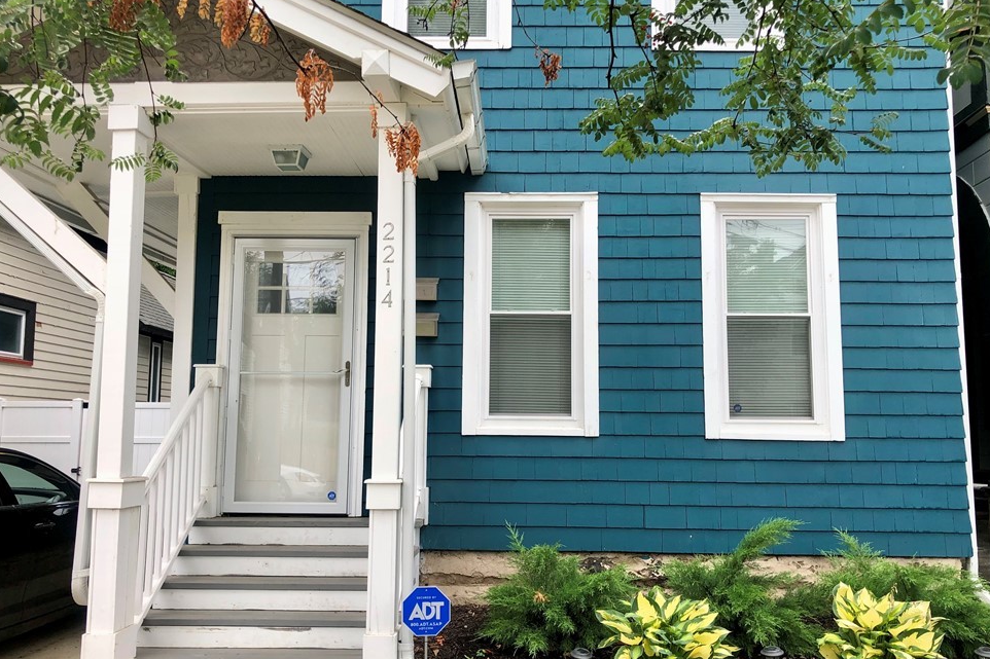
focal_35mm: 31
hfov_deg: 60.3
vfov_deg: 42.3
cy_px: 347
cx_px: 507
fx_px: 852
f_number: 1.8
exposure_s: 1/457
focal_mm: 4
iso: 20
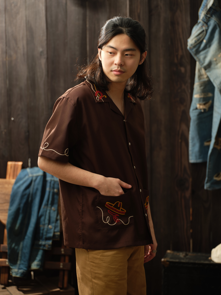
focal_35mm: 79
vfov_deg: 24.7
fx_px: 672
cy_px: 148
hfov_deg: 18.7
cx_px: 110
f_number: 4
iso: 80
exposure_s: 1/125
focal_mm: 100
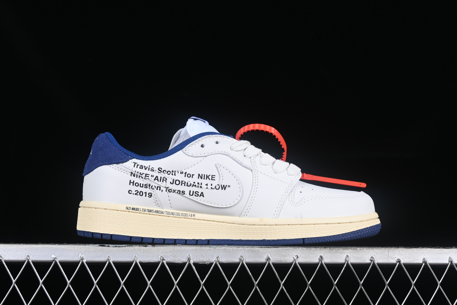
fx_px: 952
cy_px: 152
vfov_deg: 18.2
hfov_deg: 27.0
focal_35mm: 75
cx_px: 228
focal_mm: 50
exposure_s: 1/100
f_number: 8
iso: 160
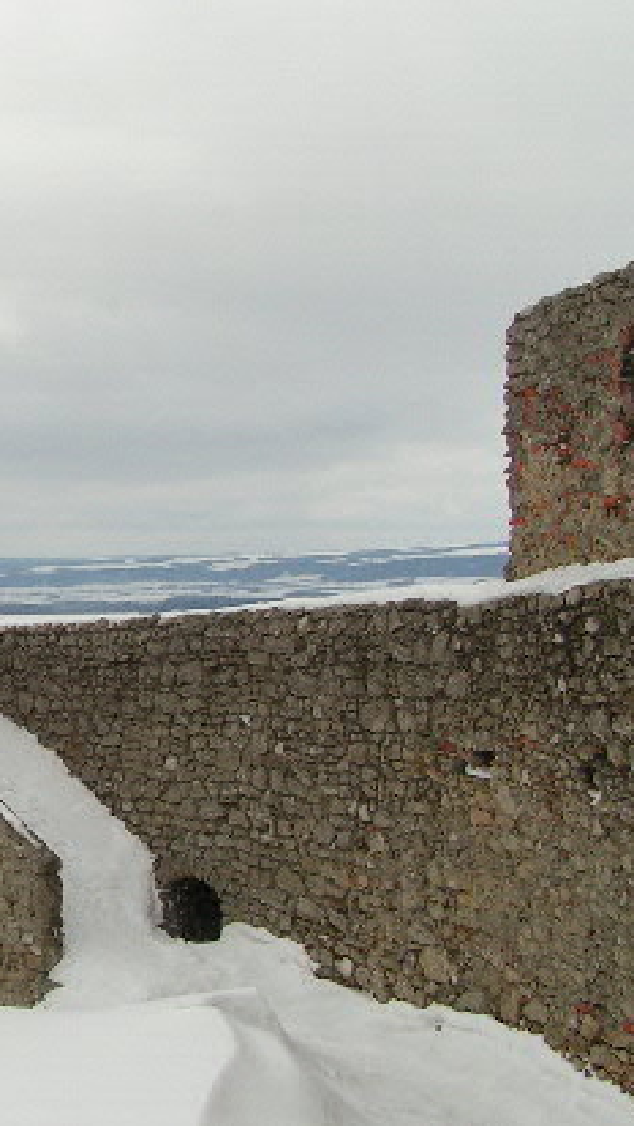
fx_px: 2091
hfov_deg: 16.3
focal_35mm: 70
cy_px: 466
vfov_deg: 30.1
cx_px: -185
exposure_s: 1/400
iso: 100
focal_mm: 6.3
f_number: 8
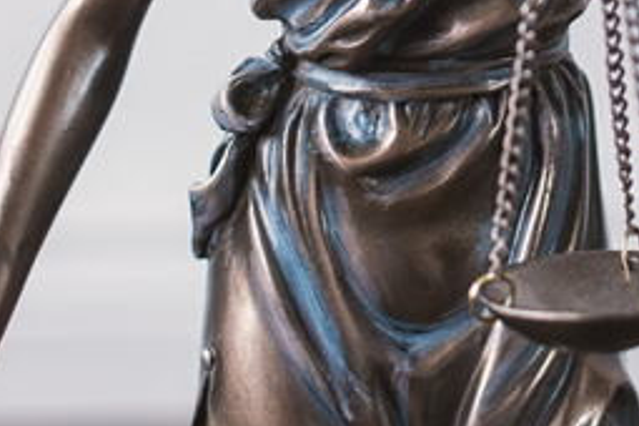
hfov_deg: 12.9
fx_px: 2716
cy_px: -123
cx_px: 891
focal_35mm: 153
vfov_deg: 8.8
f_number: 2.8
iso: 200
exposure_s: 1/60
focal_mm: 30
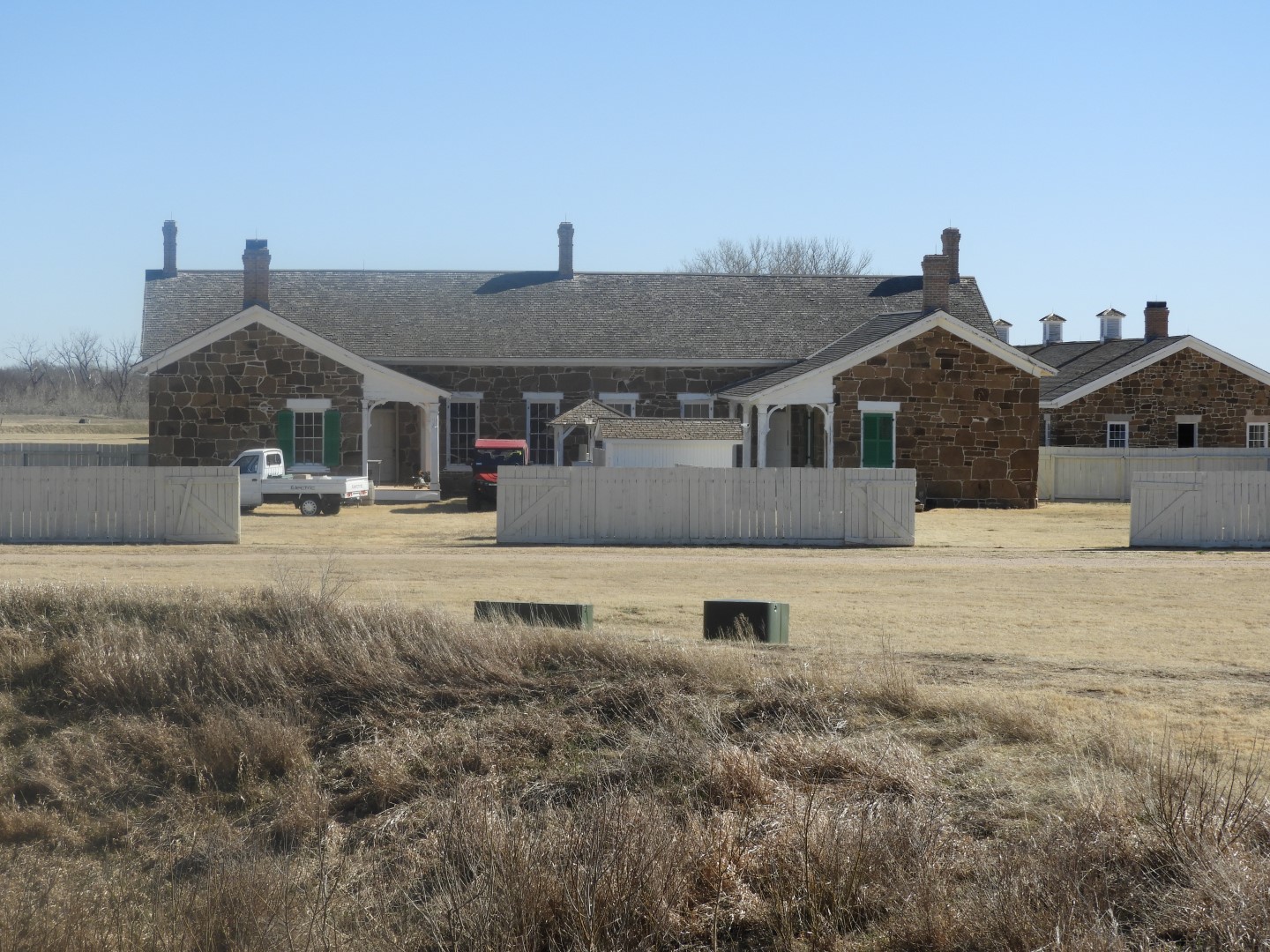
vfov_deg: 15.6
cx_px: 635
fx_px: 3485
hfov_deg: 20.7
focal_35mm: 95
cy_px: 476
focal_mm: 17
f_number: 4.8
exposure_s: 1/800
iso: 100
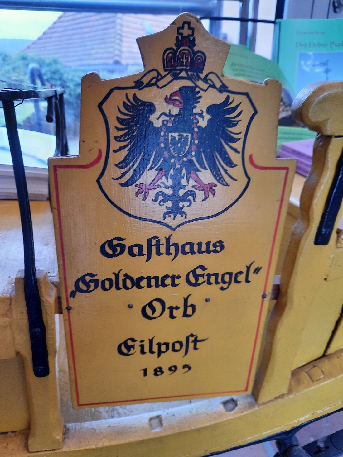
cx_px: 172
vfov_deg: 69.4
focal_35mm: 25
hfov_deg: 54.9
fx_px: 330
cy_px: 228
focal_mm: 4.6
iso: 320
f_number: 2
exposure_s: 1/33
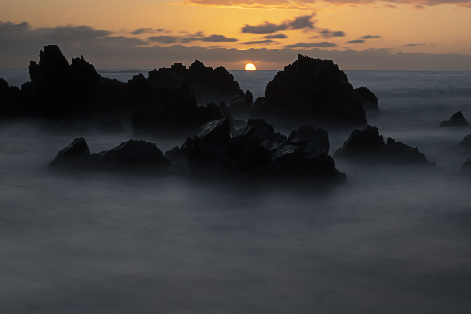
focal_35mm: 75
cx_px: 236
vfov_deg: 18.2
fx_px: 981
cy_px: 157
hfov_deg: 27.0
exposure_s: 20
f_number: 25
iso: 100
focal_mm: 50
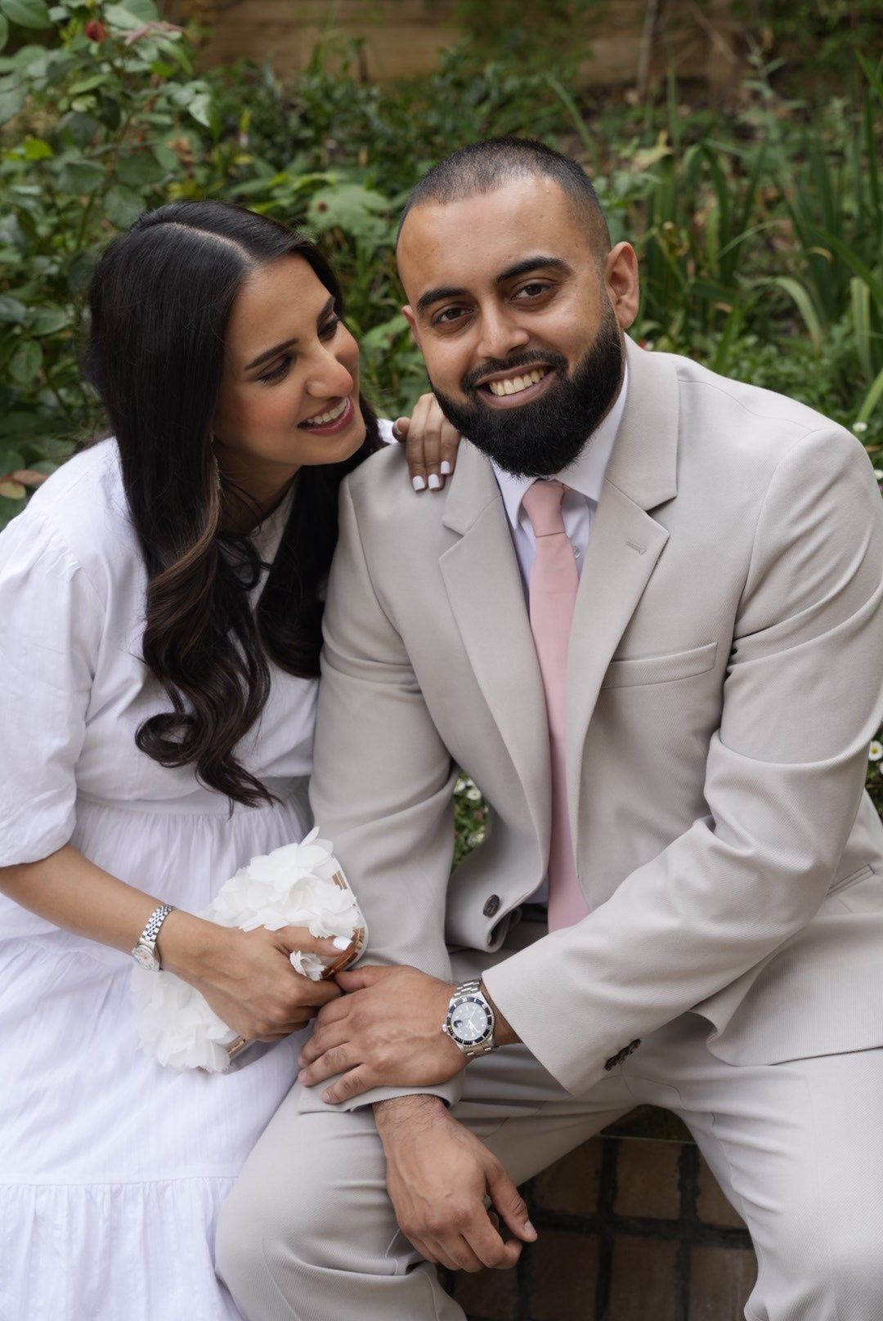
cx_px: 442
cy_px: 660
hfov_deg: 20.6
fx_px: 2435
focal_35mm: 66
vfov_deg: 30.4
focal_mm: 66.3
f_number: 5.6
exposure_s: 1/500
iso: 400
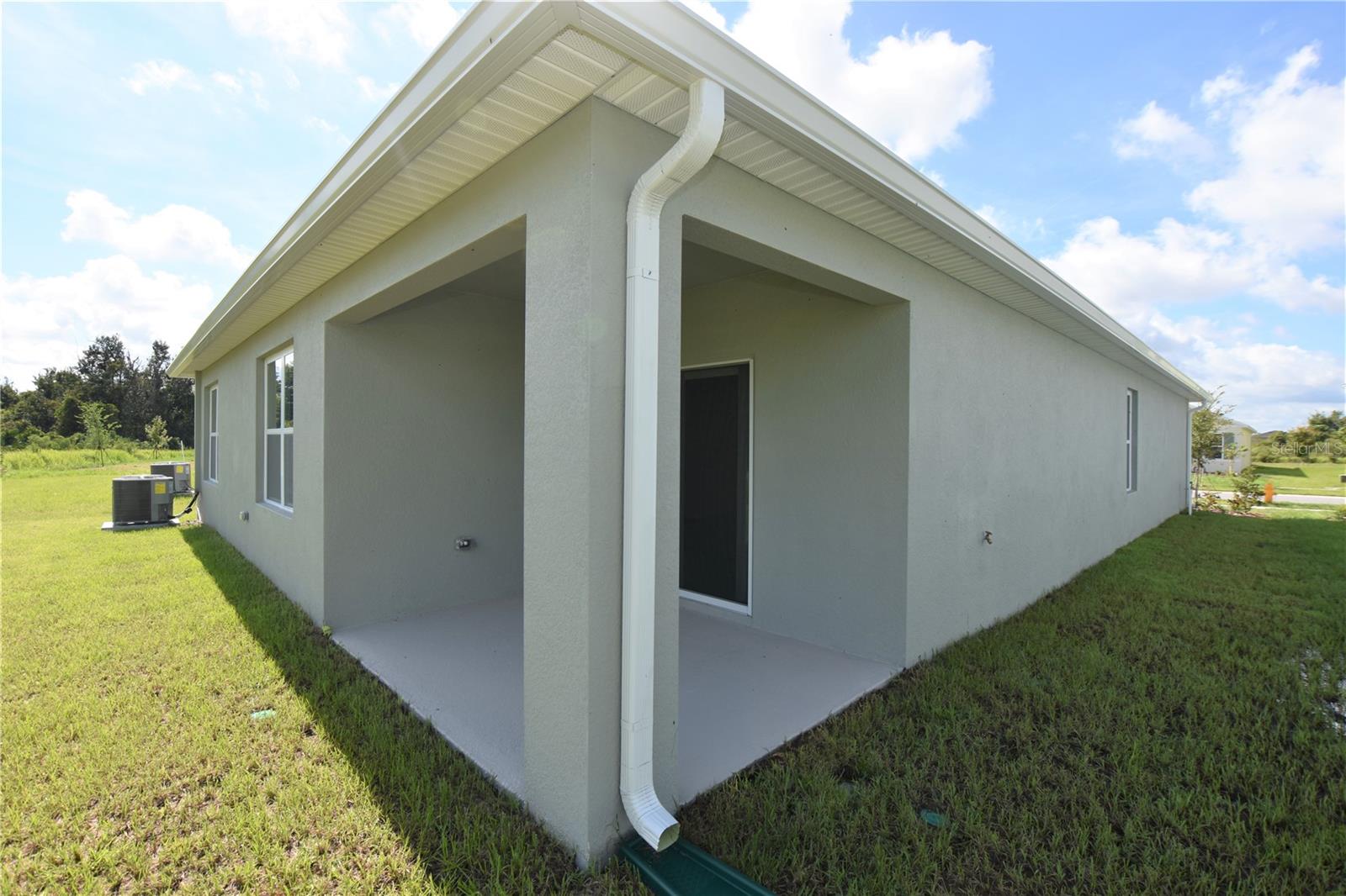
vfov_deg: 77.3
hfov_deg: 100.4
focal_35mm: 15
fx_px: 561
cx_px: 673
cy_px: 448
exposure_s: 1/250
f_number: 8
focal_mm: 10
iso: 100
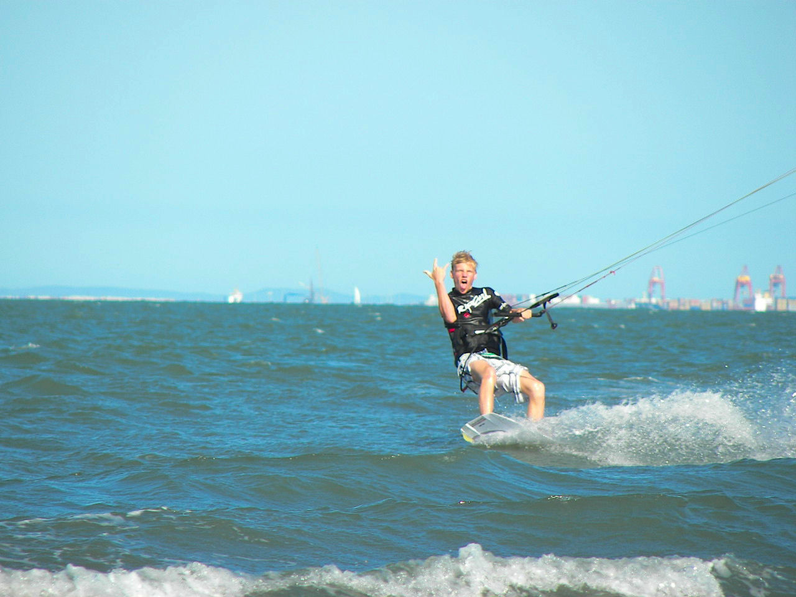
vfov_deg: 3.4
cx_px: 398
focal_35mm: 432
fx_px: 9934
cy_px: 298
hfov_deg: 4.6
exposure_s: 1/500
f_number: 3.6
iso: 50
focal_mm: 72
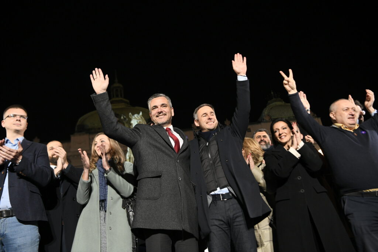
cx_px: 189
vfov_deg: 35.1
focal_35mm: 38
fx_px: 399
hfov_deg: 50.7
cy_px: 126
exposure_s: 1/320
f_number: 4
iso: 2000
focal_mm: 38
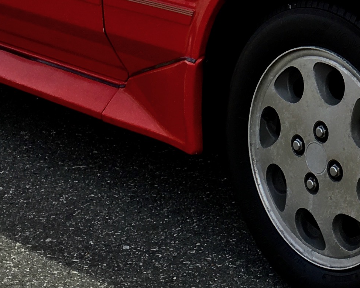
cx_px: 416
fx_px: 1247
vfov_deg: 12.8
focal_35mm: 117
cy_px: -74
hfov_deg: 15.9
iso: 25
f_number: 2.2
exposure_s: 1/1115
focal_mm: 4.15
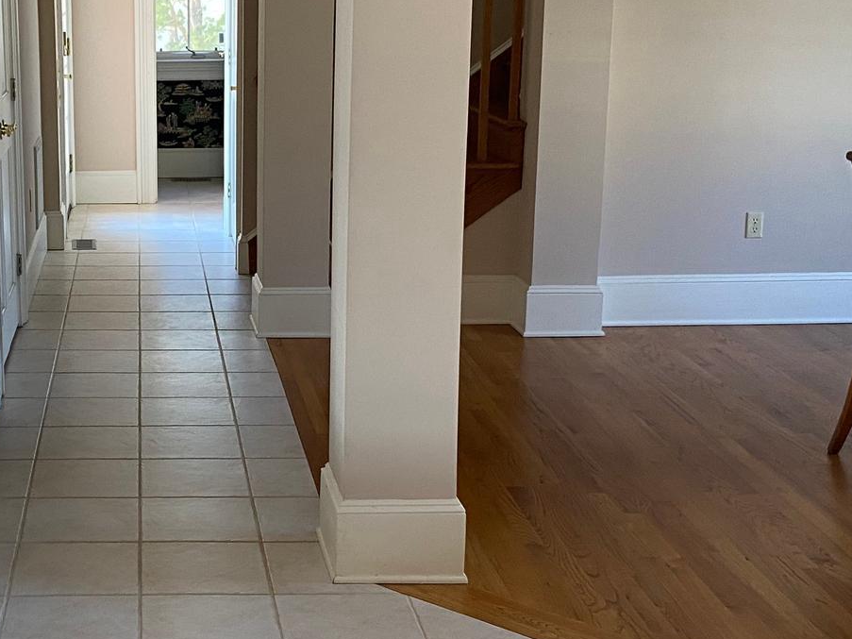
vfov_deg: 24.8
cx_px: 142
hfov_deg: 31.6
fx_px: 1452
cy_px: 282
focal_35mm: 59
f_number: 1.8
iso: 125
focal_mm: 4.25
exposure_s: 1/81
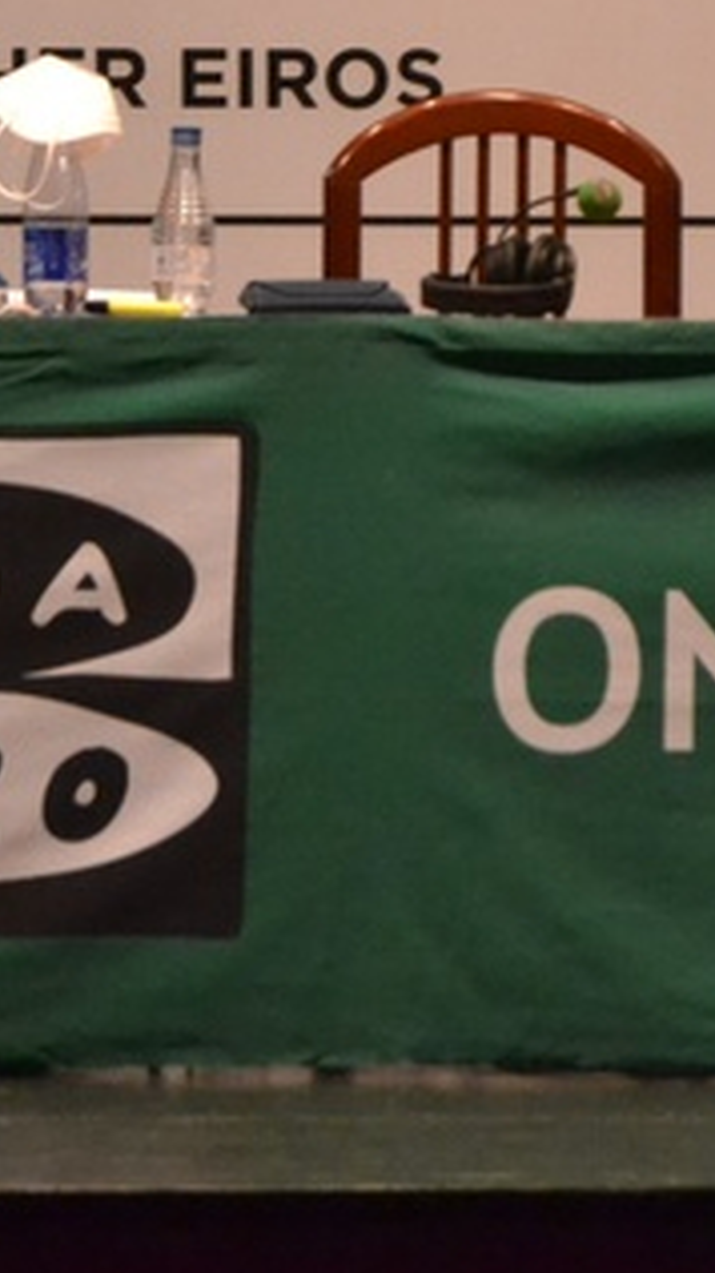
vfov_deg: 11.9
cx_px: 490
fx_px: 6041
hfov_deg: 6.8
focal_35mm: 179
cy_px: 74
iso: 3200
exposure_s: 1/60
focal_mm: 38
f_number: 4.5
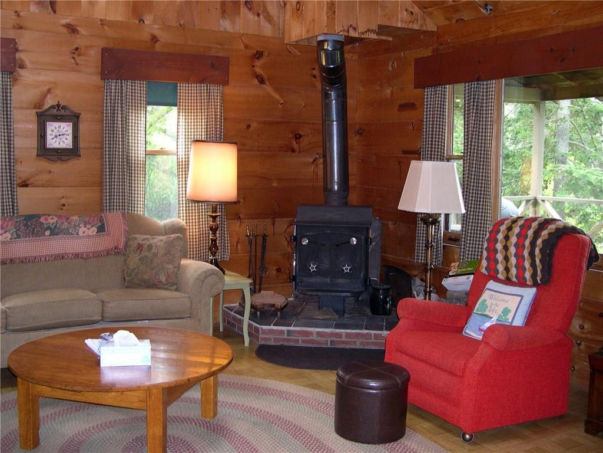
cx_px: 302
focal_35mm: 38
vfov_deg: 37.7
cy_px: 226
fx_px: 662
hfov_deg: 49.0
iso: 358
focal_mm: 8
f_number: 2.8
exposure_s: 1/60
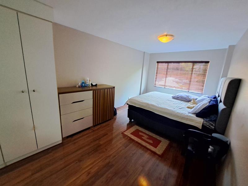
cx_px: 124
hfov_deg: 106.2
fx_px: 93
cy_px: 93
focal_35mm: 13
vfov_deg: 89.9
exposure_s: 1/50
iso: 200
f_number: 2.2
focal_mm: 1.74
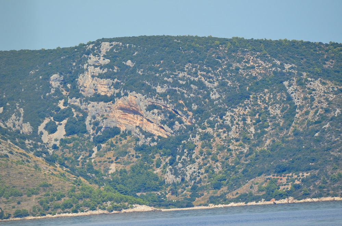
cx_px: 171
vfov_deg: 4.0
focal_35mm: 345
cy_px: 113
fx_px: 3270
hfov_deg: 6.0
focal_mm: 230
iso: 400
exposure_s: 1/1600
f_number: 5.6
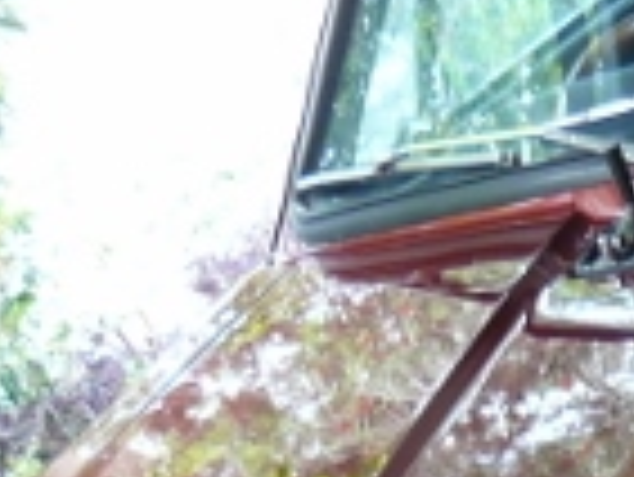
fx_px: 2988
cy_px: 990
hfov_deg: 11.8
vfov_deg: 8.6
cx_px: 796
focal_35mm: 163
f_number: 2.8
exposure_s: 1/30
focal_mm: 6
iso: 160
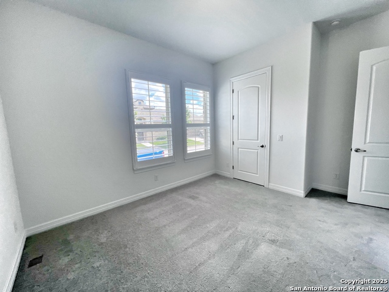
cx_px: 194
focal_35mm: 13
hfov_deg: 106.2
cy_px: 146
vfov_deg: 89.9
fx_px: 146
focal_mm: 1.57
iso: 32
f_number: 1.8
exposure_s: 1/143
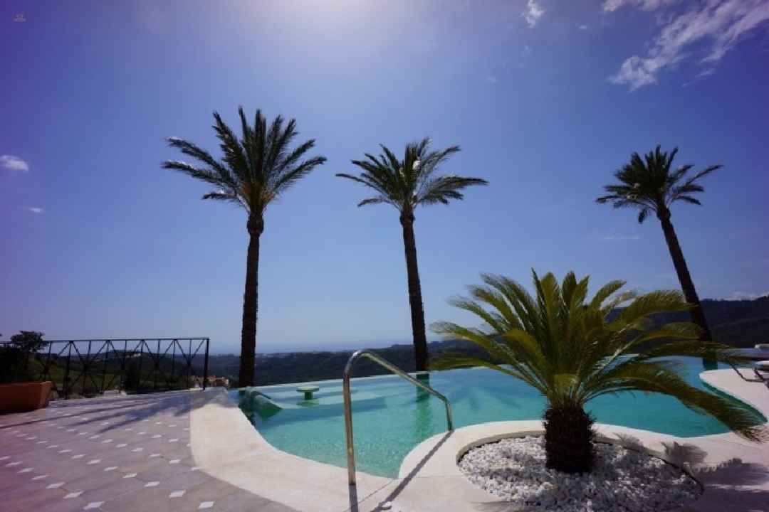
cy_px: 256
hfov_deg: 100.4
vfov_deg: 77.3
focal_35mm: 15
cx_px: 384
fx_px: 320
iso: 100
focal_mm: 10
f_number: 13
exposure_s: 1/320
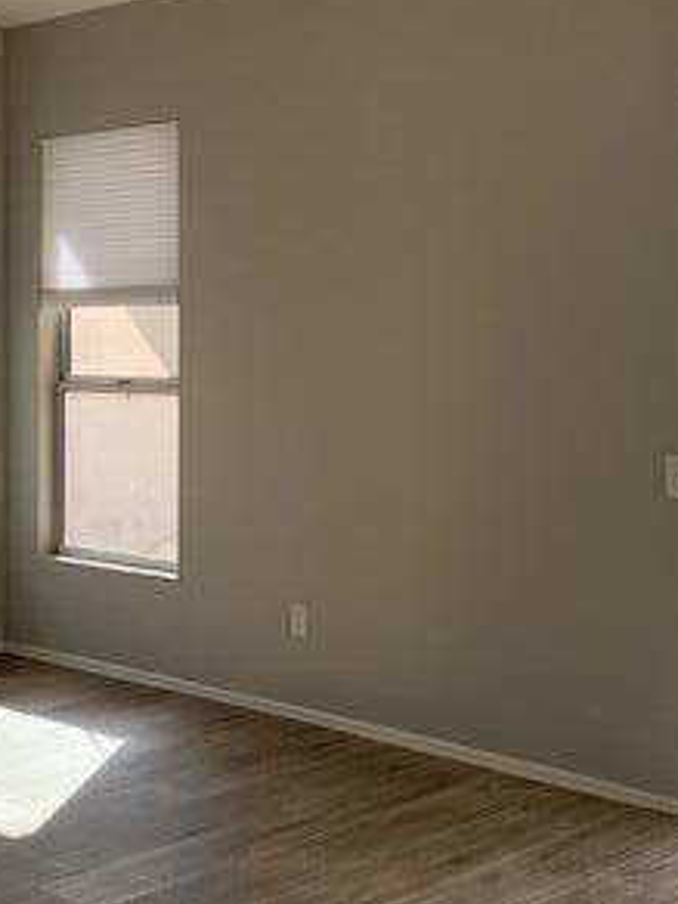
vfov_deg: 33.8
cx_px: 279
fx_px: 1489
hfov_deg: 25.6
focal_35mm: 57
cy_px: 427
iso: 32
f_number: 1.8
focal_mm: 4.25
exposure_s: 1/122
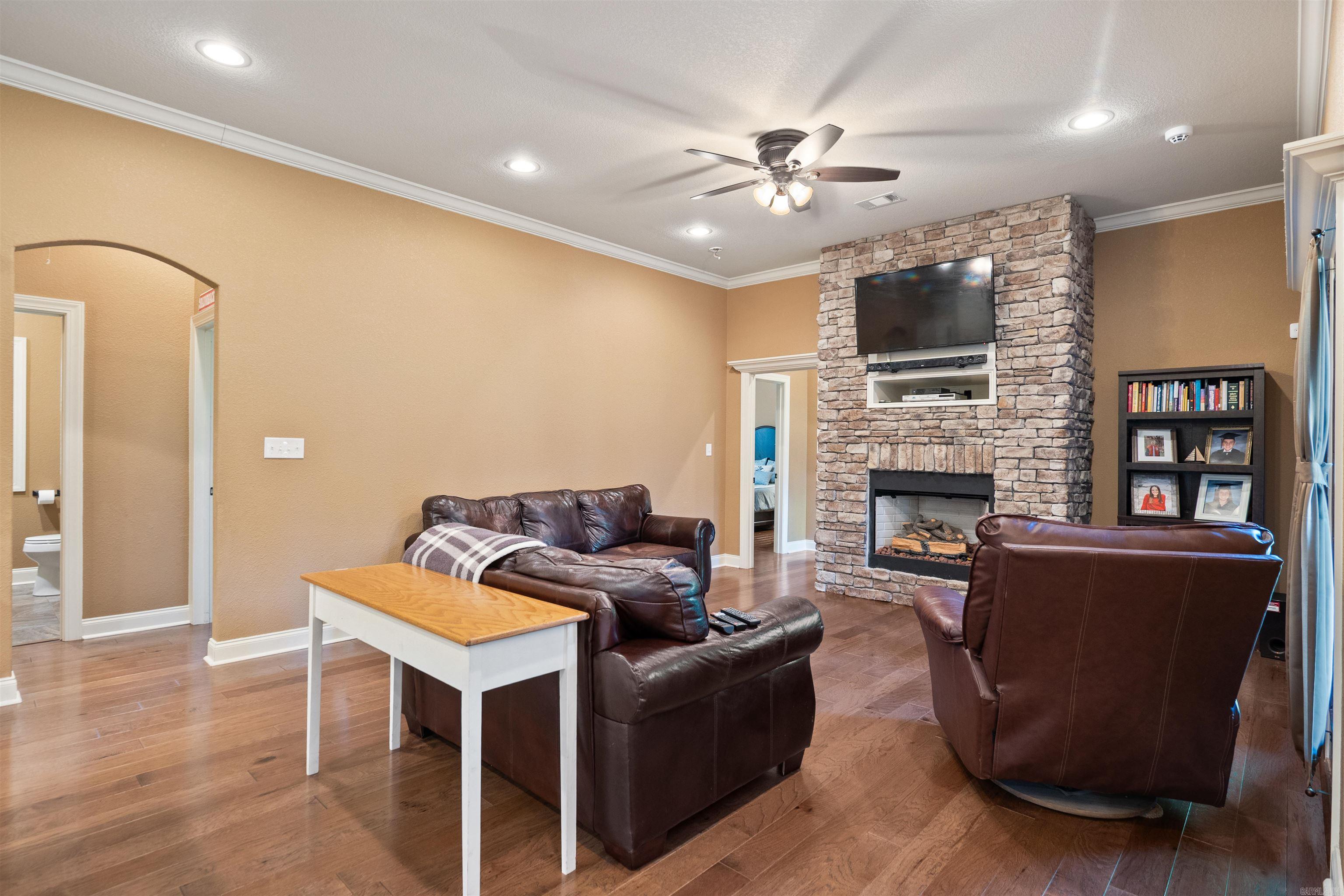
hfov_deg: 93.3
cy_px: 448
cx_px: 672
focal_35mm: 17
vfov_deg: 70.4
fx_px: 635
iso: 1250
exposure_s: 1/2
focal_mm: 17
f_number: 5.6
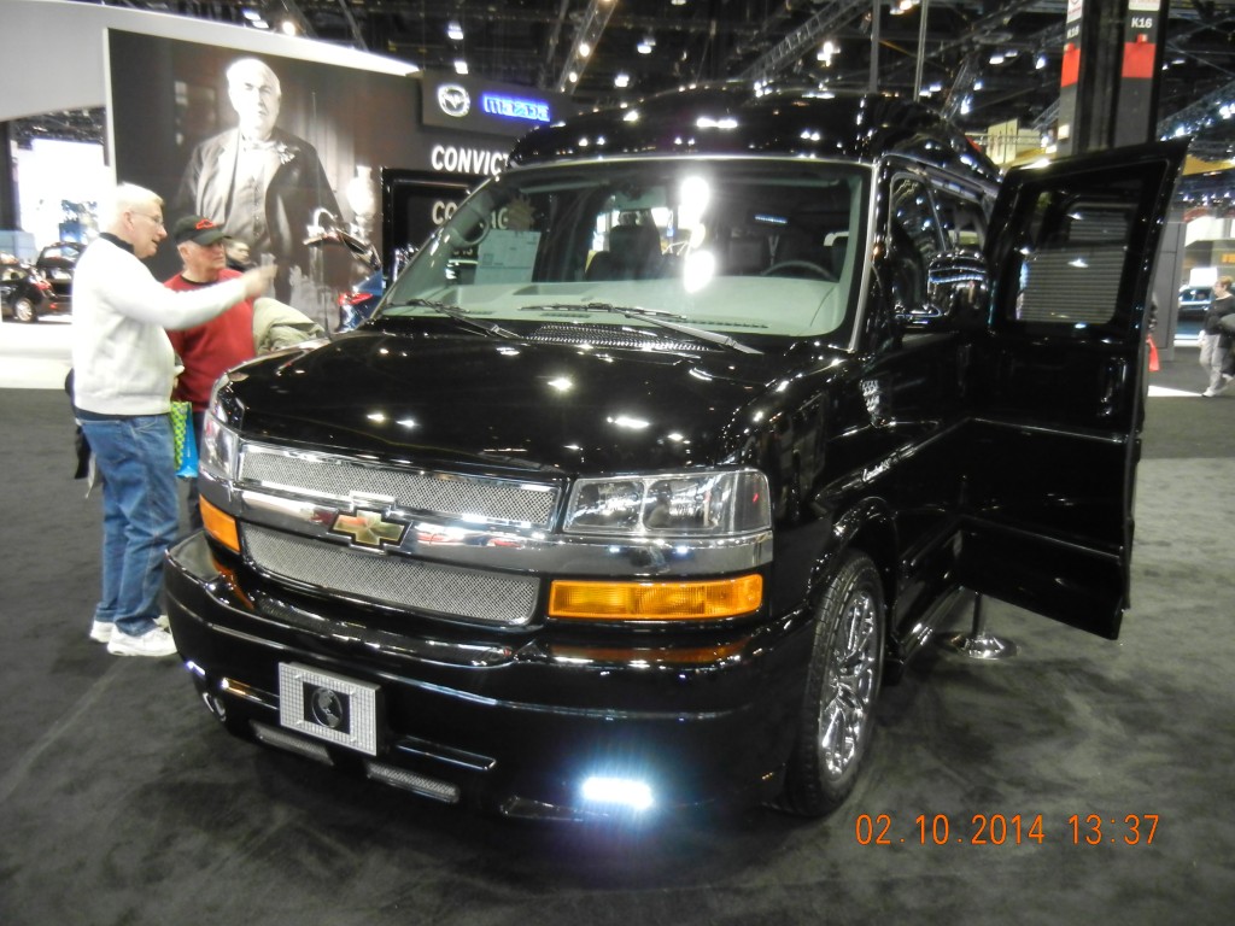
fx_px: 1070
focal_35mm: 30
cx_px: 618
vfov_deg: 46.8
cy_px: 463
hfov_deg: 60.0
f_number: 3.5
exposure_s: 1/5.2
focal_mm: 5.4
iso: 200
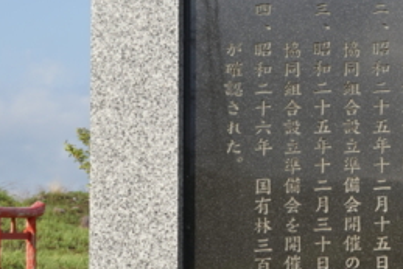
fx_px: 1243
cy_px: 156
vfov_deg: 12.4
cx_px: 484
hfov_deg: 17.5
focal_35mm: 111
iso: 100
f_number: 11
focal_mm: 24
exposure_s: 1/160
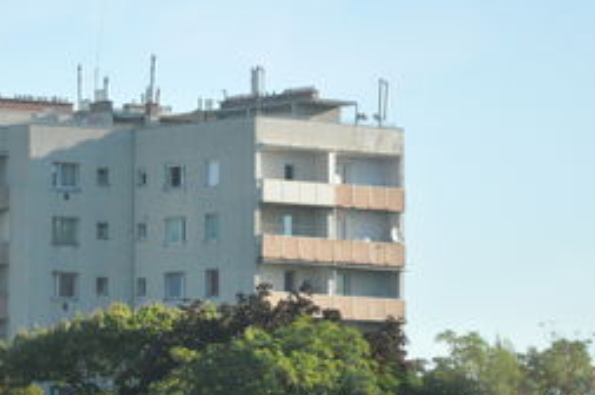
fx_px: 4637
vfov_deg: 4.9
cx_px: 182
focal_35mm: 281
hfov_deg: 7.3
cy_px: 198
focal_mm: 105
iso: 1600
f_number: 8
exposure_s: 1/2000
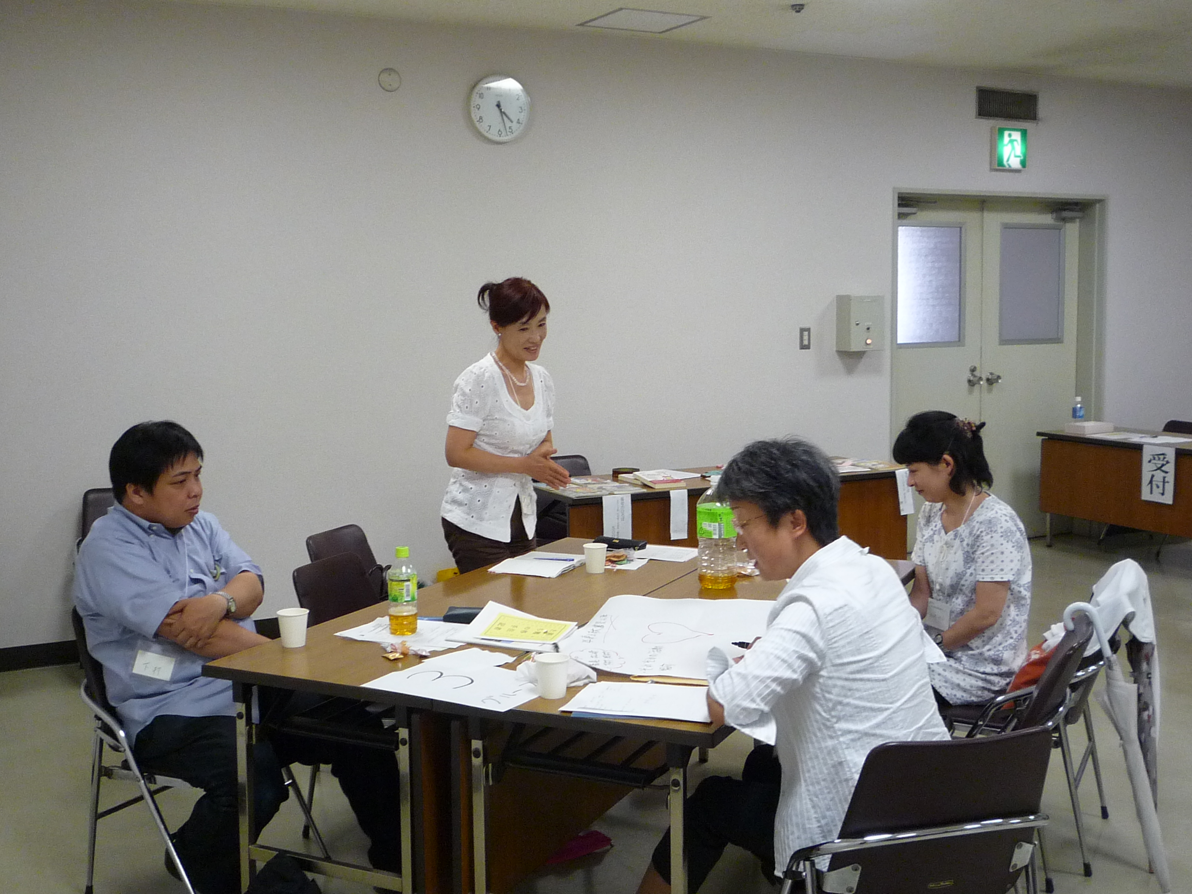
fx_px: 1343
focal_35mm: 39
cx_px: 596
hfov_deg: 47.9
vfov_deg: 36.8
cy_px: 447
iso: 200
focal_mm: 4.9
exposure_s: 1/30
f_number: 3.1
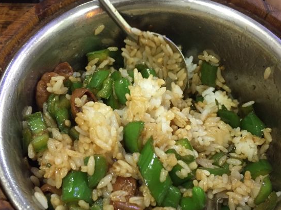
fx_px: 300
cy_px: 119
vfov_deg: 38.6
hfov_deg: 50.2
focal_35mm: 37
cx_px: 140
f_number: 2.2
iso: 250
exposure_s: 1/25
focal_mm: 4.15
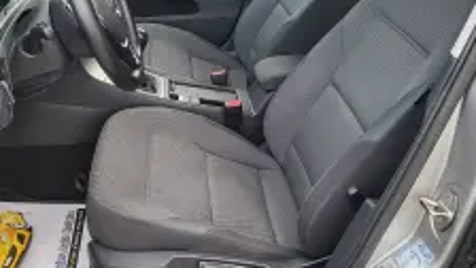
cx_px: 185
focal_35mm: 42
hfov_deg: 48.0
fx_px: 530
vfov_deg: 28.2
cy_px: 98
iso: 64
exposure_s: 1/100
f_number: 1.8
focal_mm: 5
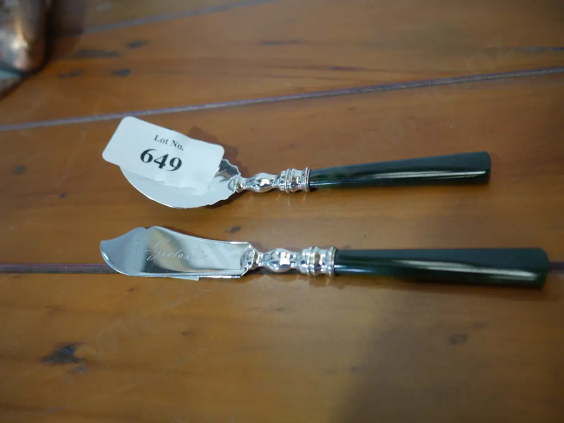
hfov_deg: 56.8
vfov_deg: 44.2
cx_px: 282
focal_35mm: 32
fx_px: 522
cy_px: 212
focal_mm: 16
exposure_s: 1/60
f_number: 3.6
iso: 400
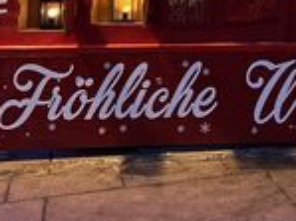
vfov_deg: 16.1
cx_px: 294
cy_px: -108
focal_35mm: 84
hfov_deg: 22.5
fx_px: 717
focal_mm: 5.7
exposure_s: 1/50
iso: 400
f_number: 1.5
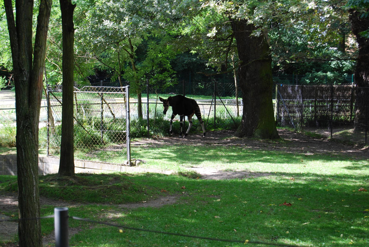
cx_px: 184
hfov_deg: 24.6
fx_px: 847
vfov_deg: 16.6
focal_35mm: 82
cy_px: 124
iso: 200
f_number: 5.6
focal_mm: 55
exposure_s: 1/100
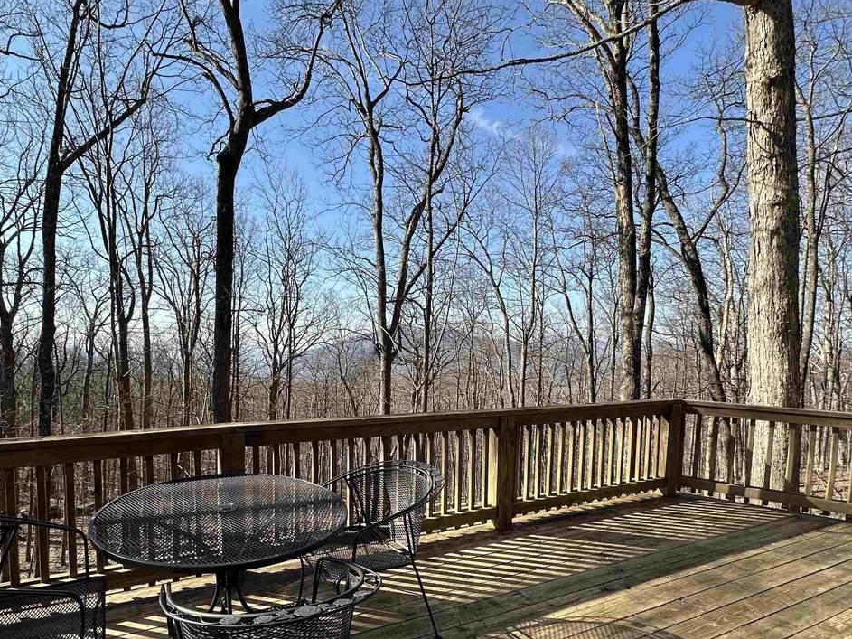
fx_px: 468
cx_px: 333
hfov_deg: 83.5
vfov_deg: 68.1
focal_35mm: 19
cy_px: 381
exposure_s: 1/932
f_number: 2.2
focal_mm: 2.22
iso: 40
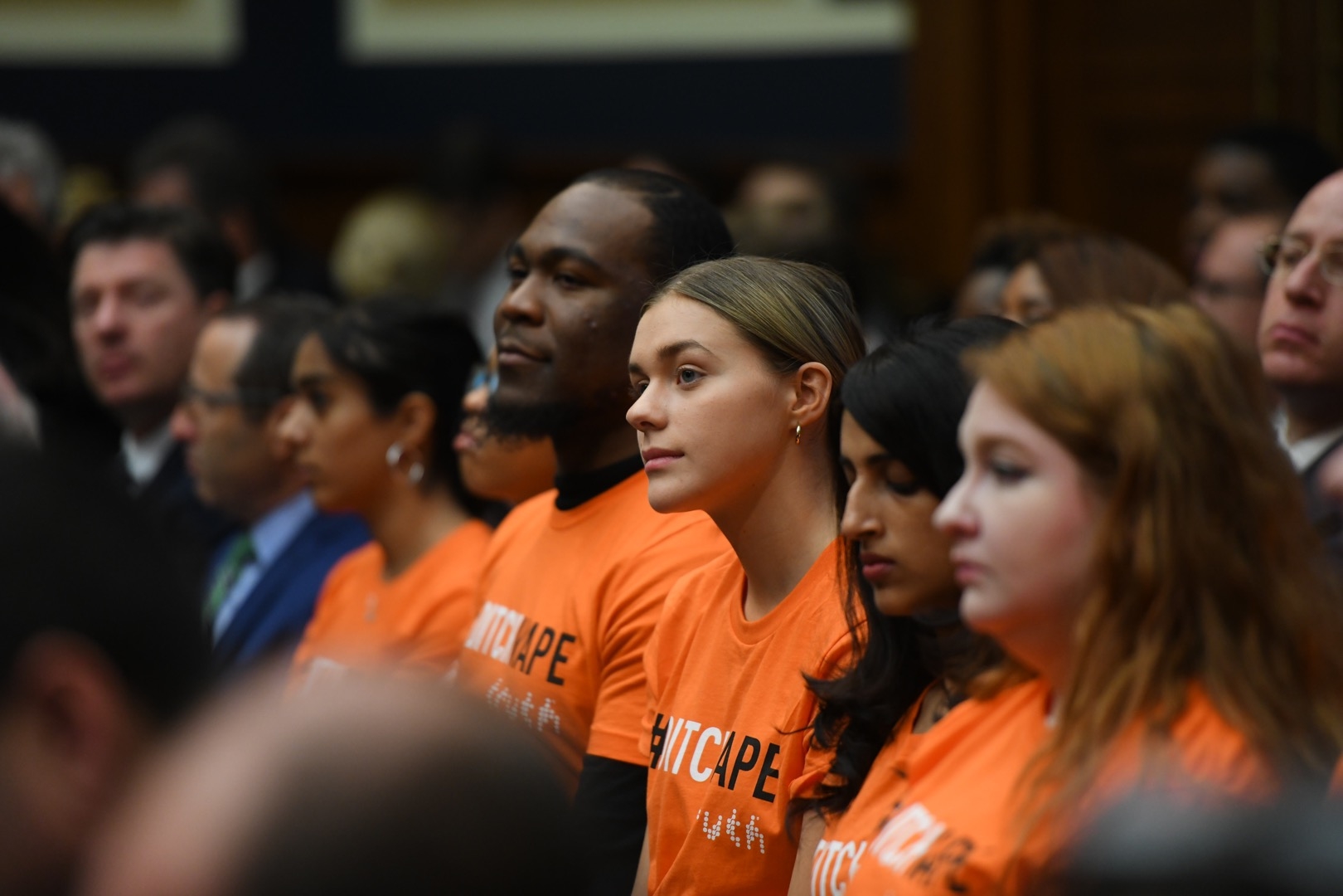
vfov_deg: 6.9
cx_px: 672
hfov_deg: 10.3
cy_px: 448
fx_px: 7461
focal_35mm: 200
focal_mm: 200
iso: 2000
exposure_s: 1/640
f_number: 2.8
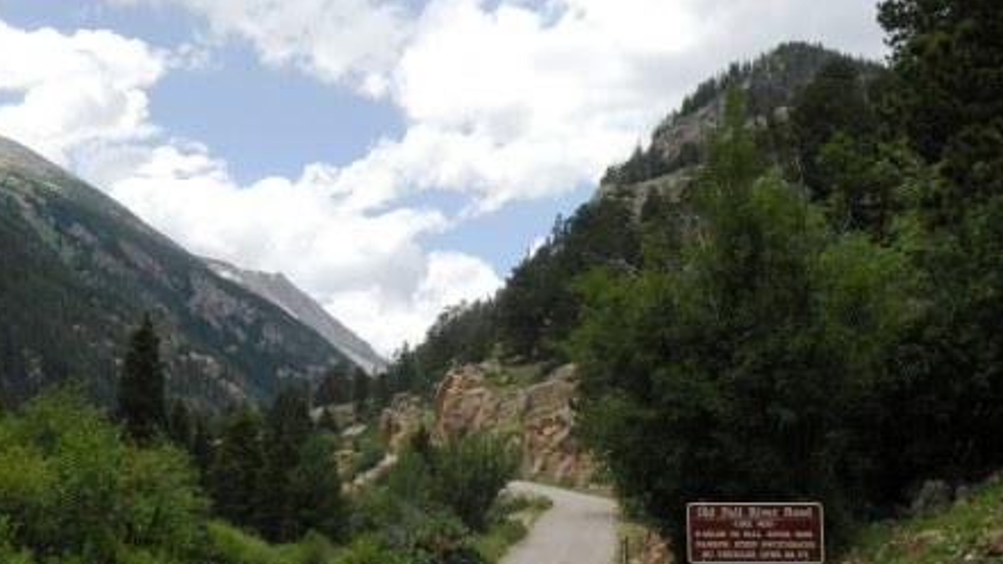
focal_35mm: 62
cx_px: 498
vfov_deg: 19.4
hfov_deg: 33.8
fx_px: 1649
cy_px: 343
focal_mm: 9.8
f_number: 6.3
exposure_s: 1/235
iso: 64
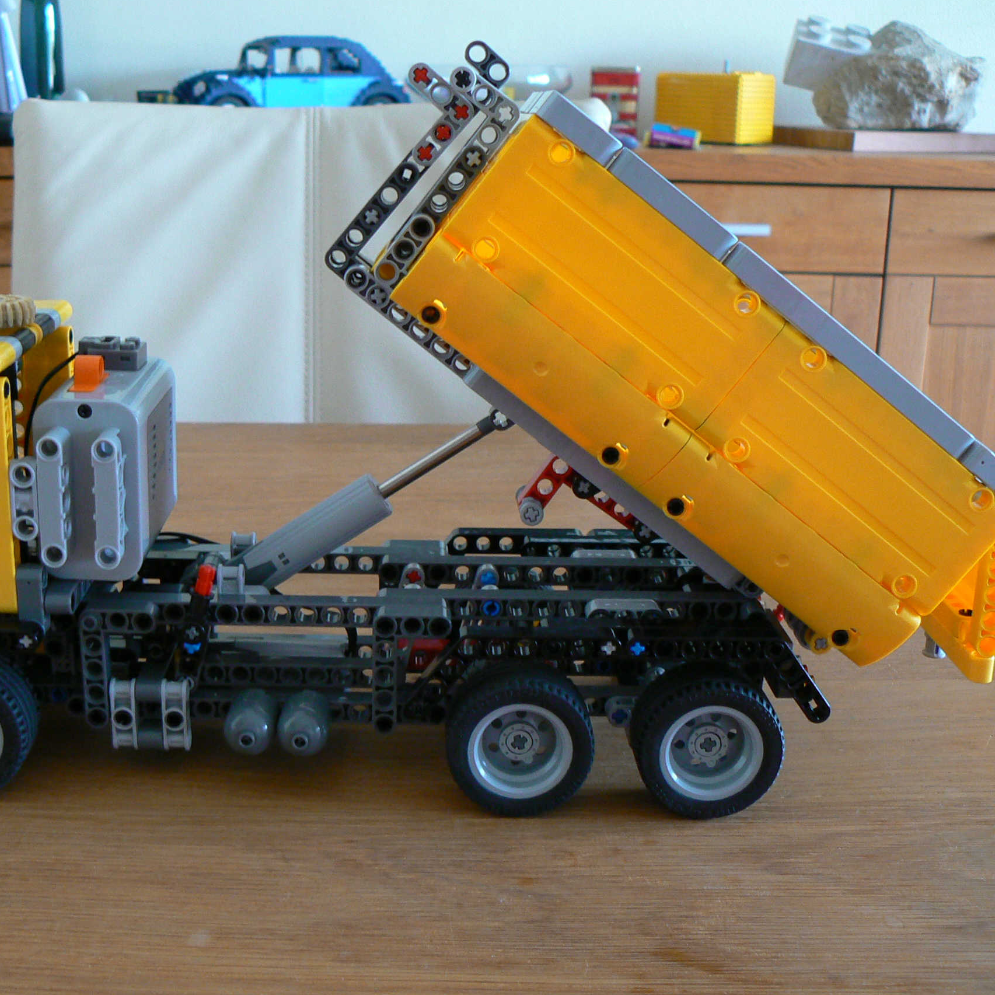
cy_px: 491
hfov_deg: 39.0
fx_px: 1398
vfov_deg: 39.2
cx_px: 383
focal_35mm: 43
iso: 100
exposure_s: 1/8
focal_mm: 6
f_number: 2.8
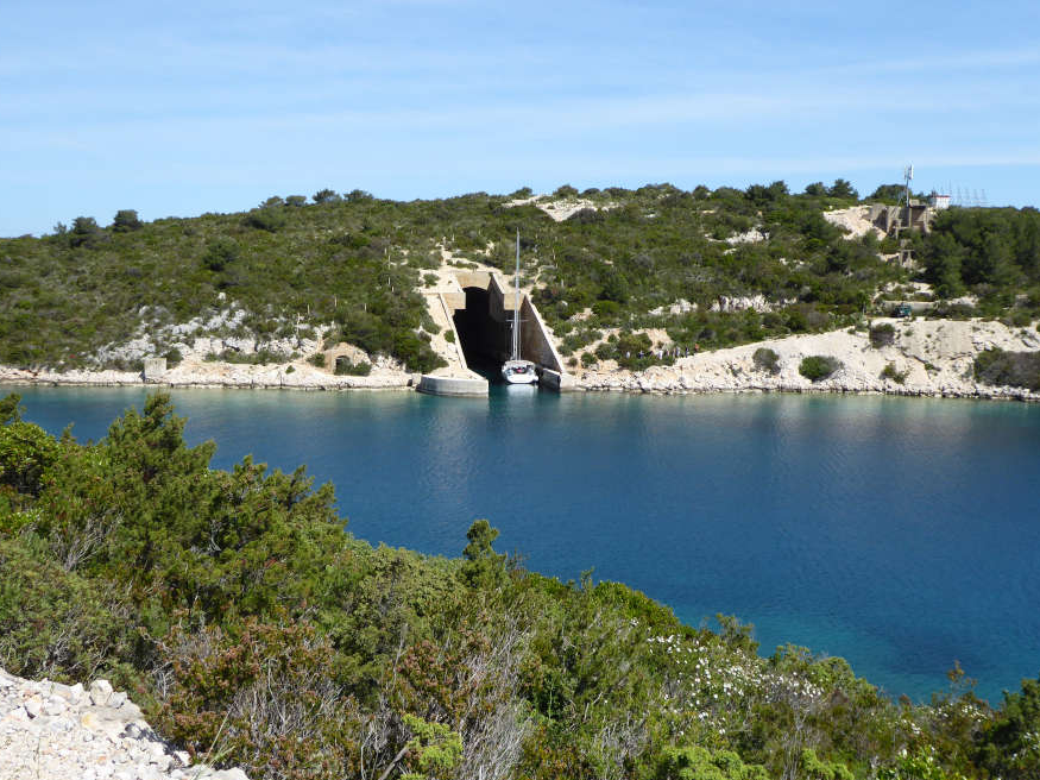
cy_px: 391
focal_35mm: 36
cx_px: 527
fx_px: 1081
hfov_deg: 51.4
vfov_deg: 39.6
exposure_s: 1/640
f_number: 3.7
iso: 80
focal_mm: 6.3
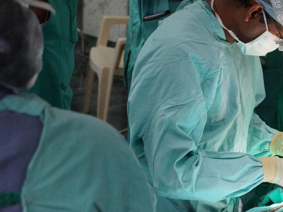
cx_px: 283
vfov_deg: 13.4
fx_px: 900
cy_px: 29
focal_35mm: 110
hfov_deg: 17.5
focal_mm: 35
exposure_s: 1/200
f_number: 4
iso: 1600
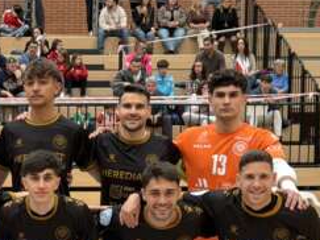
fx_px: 1173
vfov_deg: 11.4
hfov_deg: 15.1
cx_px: -37
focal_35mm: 127
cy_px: 282
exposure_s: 1/121
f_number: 1.78
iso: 64
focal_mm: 6.76
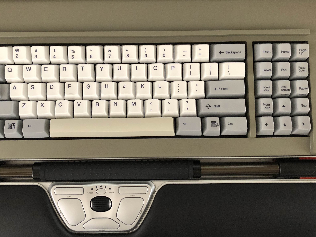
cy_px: 98
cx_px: 144
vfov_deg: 39.5
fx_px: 329
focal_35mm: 36
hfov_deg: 51.3
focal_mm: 4
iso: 80
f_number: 1.8
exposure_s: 1/15
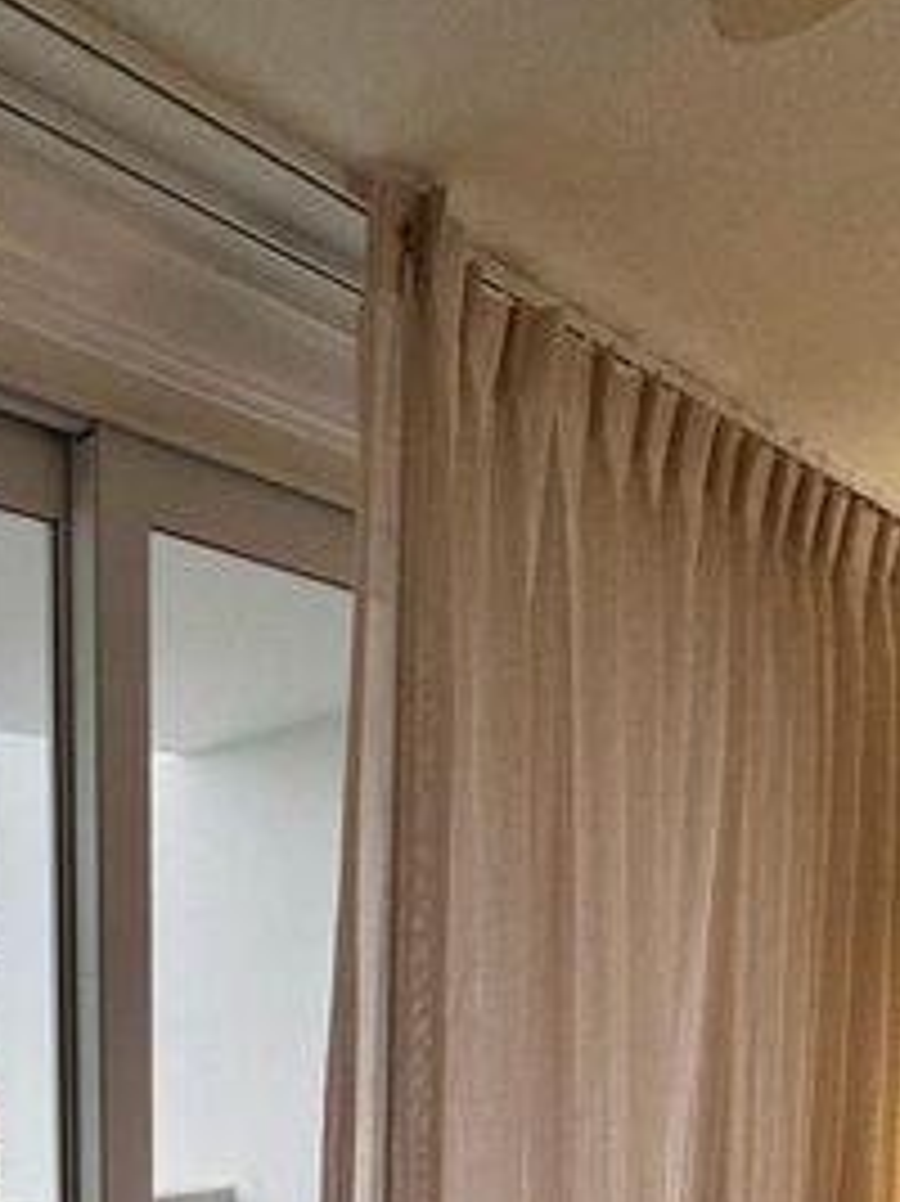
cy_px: 1177
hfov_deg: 34.2
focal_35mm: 35
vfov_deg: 45.3
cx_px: -130
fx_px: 1214
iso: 200
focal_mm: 2.22
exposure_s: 1/120
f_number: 2.2
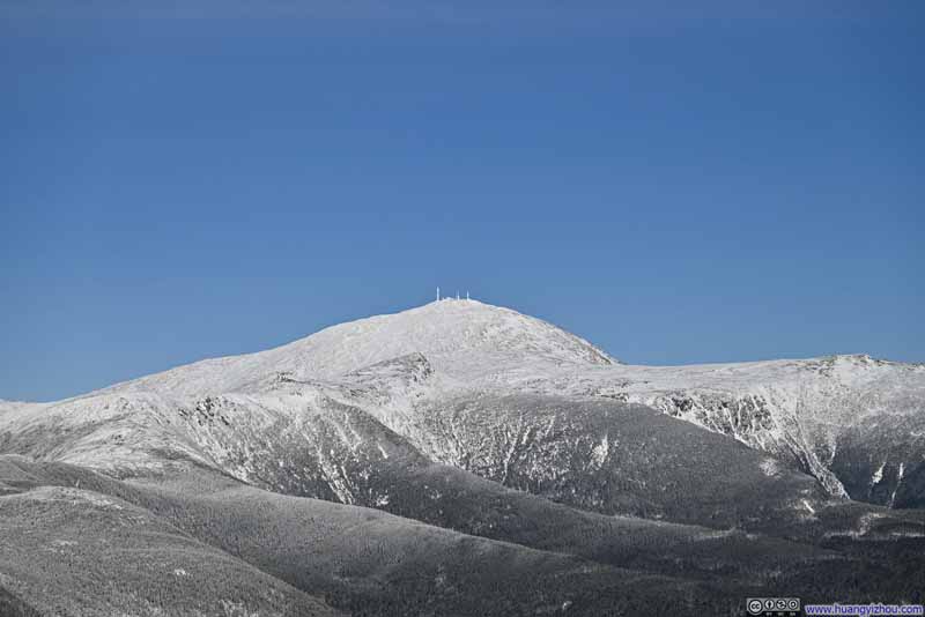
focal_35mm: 120
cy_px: 308
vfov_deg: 11.4
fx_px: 3084
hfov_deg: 17.1
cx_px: 462
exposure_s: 1/2500
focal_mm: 120
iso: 100
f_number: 6.3
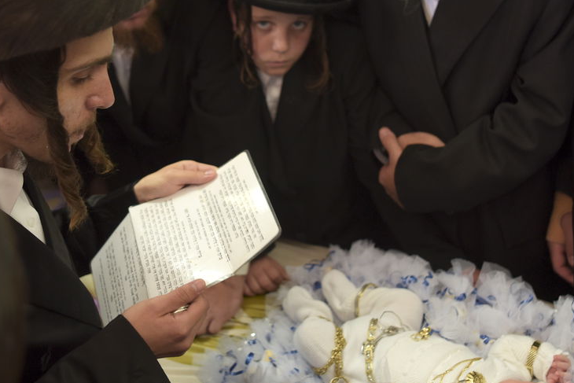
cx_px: 266
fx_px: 734
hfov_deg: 42.7
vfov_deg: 29.2
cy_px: 152
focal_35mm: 46
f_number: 2.2
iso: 800
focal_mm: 24
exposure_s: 1/160
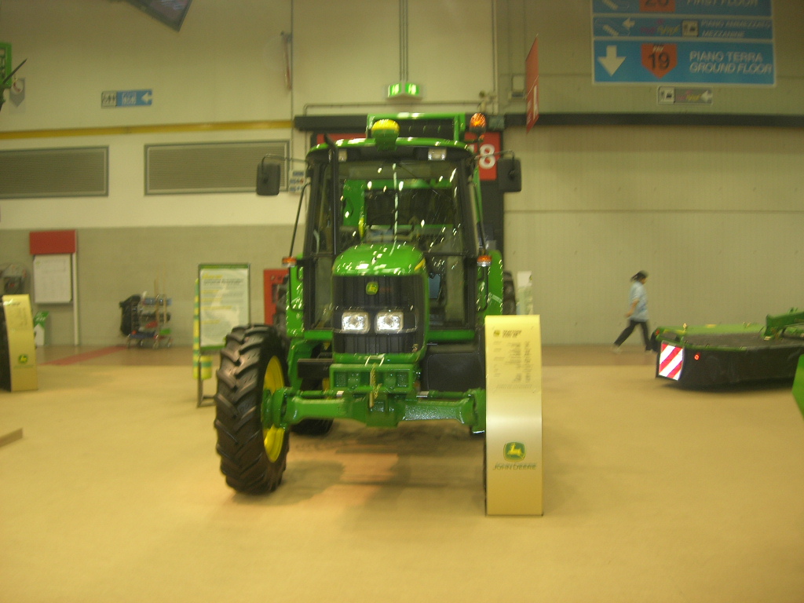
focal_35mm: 38
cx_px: 402
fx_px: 883
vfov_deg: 37.7
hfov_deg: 49.0
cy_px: 302
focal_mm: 7.8
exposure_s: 1/30
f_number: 2.8
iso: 64
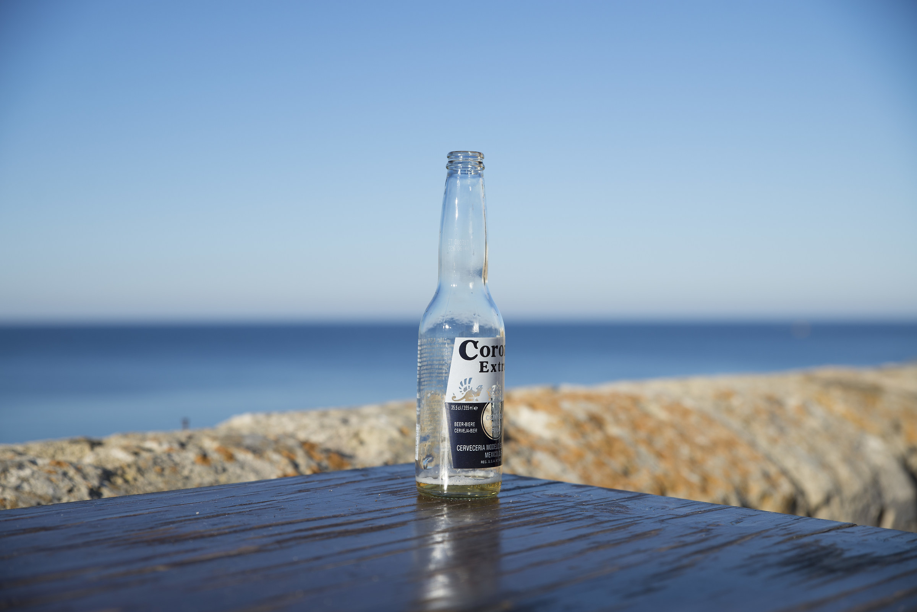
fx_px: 1427
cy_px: 306
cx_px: 458
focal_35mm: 56
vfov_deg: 24.2
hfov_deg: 35.6
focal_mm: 56
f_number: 4.5
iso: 100
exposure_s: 1/1250
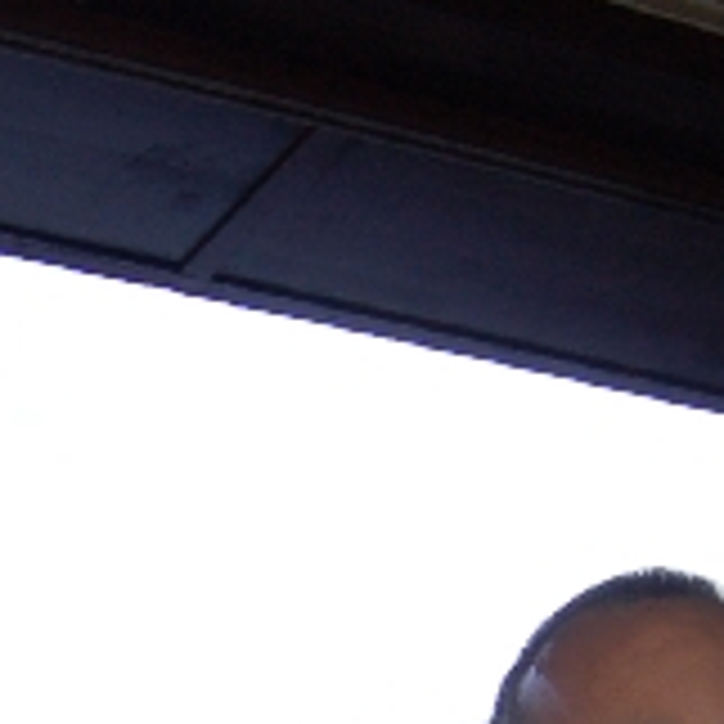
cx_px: 72
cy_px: 796
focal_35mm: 114
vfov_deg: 14.9
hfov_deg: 15.1
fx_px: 2698
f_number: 3.5
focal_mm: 18
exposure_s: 1/400
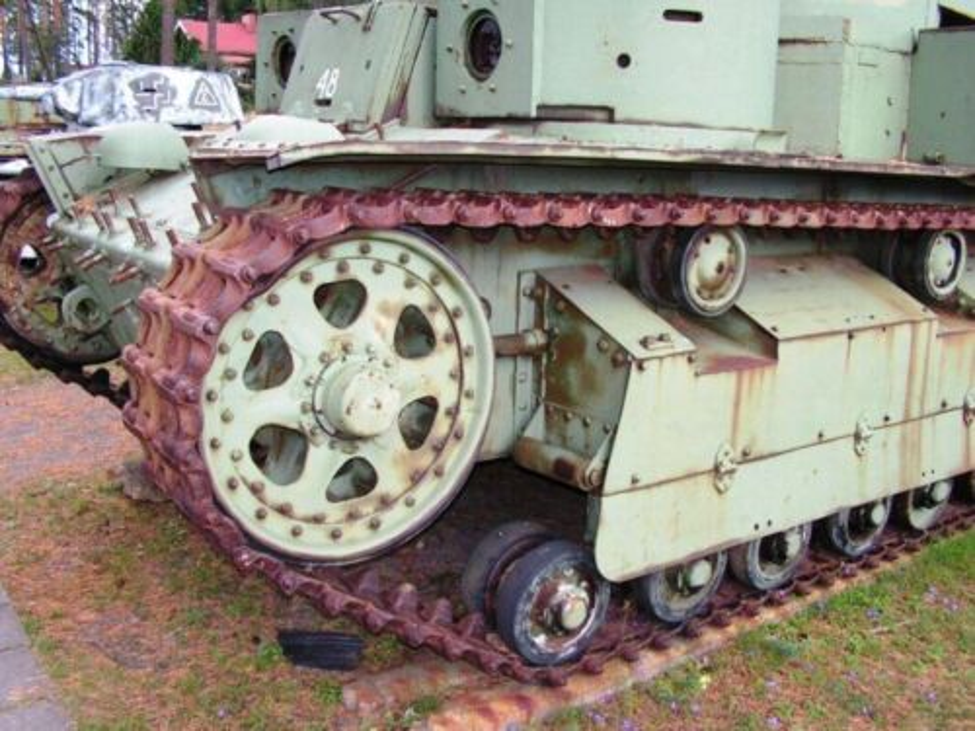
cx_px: 488
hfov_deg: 51.4
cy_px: 366
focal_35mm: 36
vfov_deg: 39.7
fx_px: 1014
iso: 64
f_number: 3.2
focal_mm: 6
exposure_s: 1/80
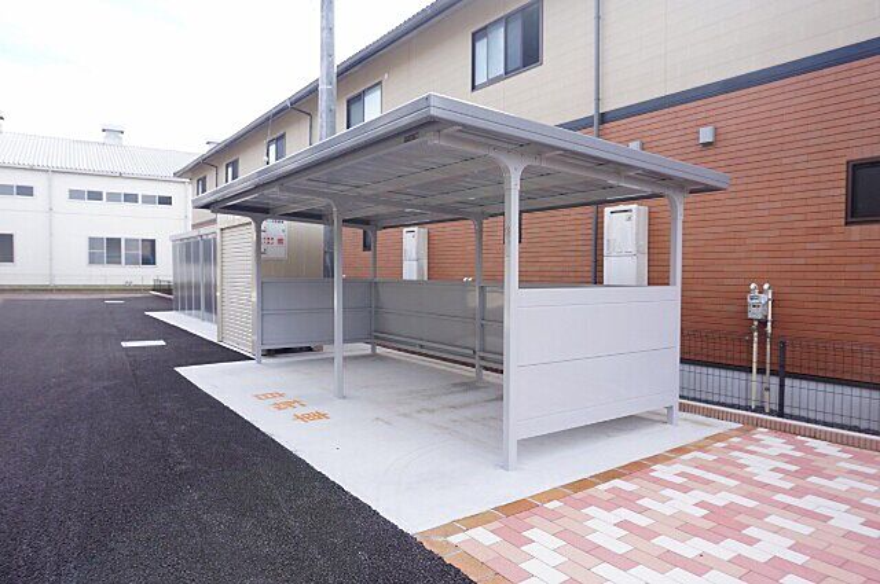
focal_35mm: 24
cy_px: 292
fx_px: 586
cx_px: 440
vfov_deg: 53.0
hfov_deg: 73.8
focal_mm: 16
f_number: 9
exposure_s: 1/80
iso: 200
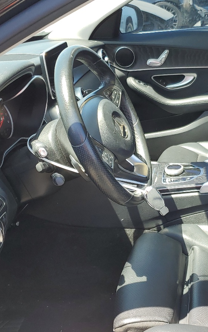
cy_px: 188
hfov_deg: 26.0
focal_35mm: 49
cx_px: 157
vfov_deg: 41.0
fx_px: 445
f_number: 1.5
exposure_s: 1/312
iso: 50
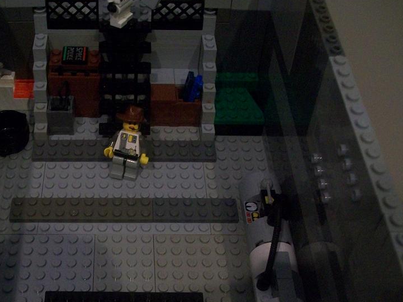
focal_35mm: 52
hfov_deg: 36.4
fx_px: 605
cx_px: 135
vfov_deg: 27.8
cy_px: 211
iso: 200
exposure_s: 1/8
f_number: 2.7
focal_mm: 6
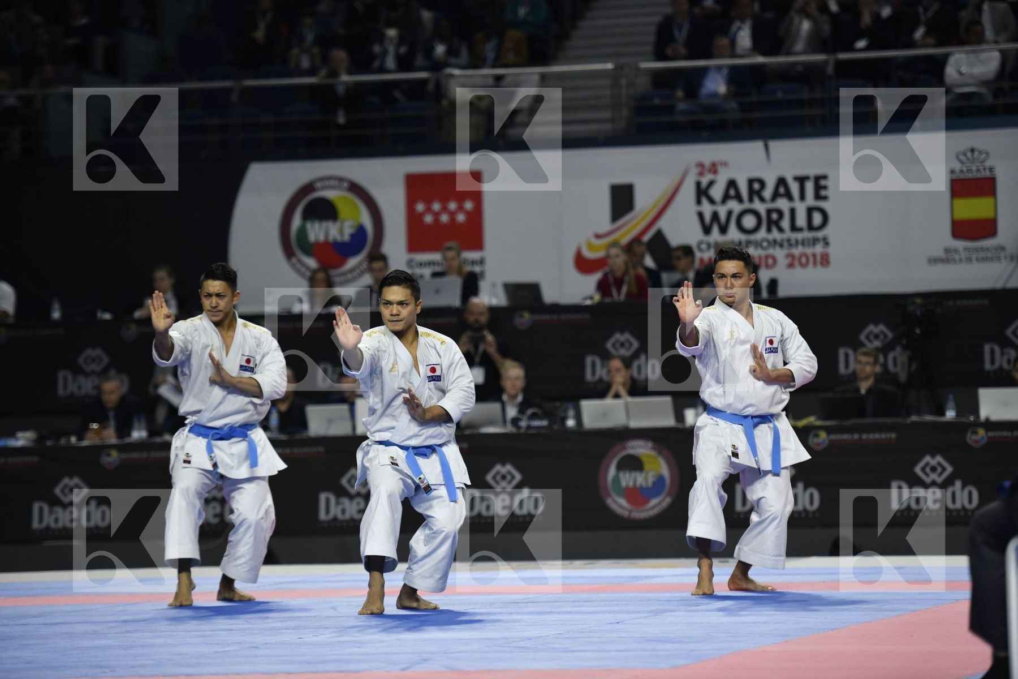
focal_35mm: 165
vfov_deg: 8.3
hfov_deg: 12.5
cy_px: 340
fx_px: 4665
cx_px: 509
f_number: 2.8
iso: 800
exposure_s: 1/800
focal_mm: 165
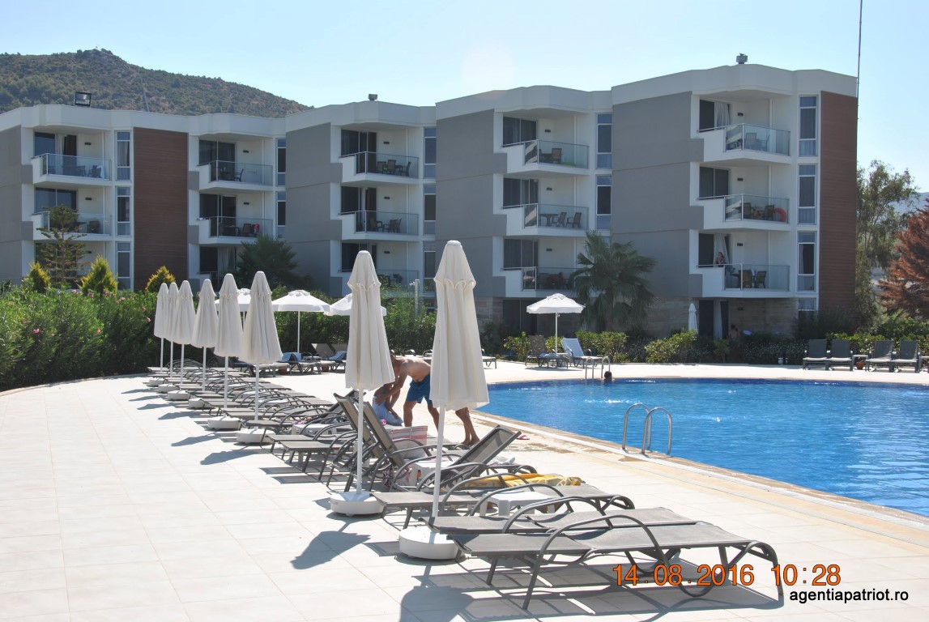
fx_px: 1124
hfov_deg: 44.9
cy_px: 311
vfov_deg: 30.9
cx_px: 464
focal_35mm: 44
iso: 100
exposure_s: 1/250
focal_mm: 29
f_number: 8
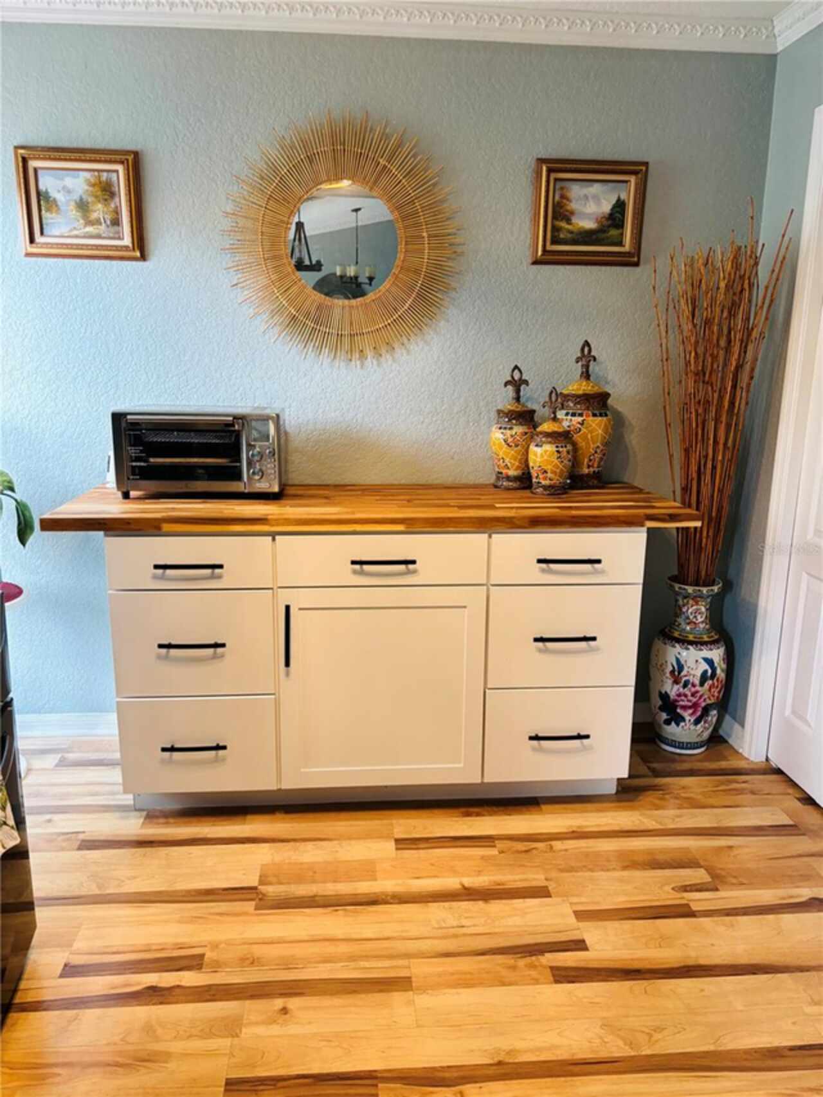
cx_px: 412
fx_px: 824
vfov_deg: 67.3
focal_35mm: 26
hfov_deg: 53.1
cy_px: 548
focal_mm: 5.96
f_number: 1.6
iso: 160
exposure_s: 1/60
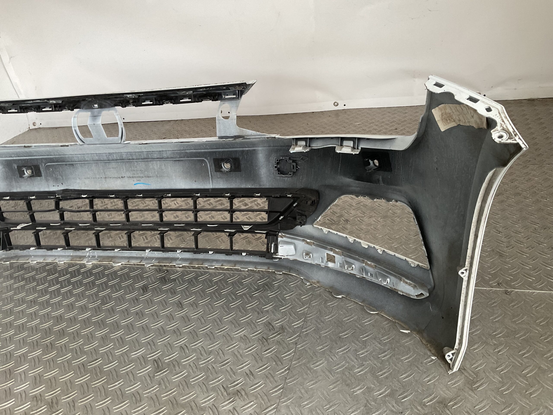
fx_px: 463
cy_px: 208
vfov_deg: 48.2
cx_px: 276
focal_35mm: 29
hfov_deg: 61.7
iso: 64
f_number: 1.8
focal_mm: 3
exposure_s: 1/50
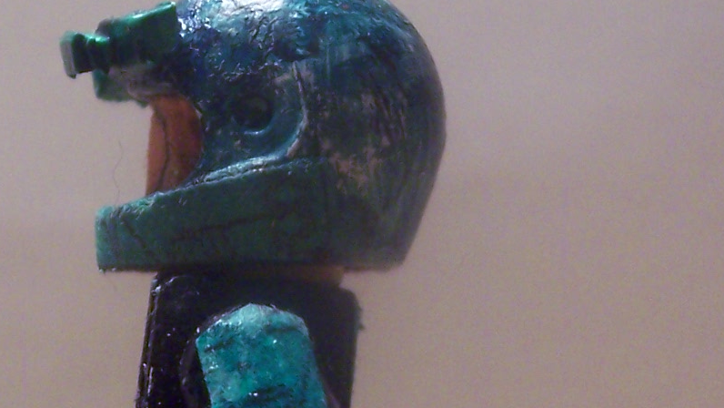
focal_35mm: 123
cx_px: 194
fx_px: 2362
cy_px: 291
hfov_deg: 17.3
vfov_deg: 9.8
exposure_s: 1/30
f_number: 3.4
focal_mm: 8
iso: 200
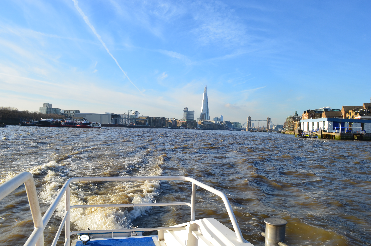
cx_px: 186
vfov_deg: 47.7
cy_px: 123
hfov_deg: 67.5
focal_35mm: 27
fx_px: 278
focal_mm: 18
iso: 125
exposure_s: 1/125
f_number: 11
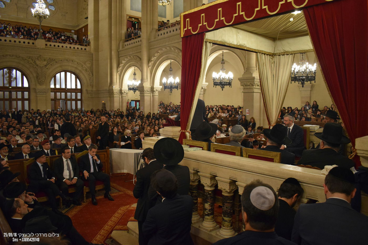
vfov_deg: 47.9
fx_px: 276
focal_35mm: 27
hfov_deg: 67.4
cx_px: 184
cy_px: 122
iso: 2200
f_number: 3.5
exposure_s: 1/60
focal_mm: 18
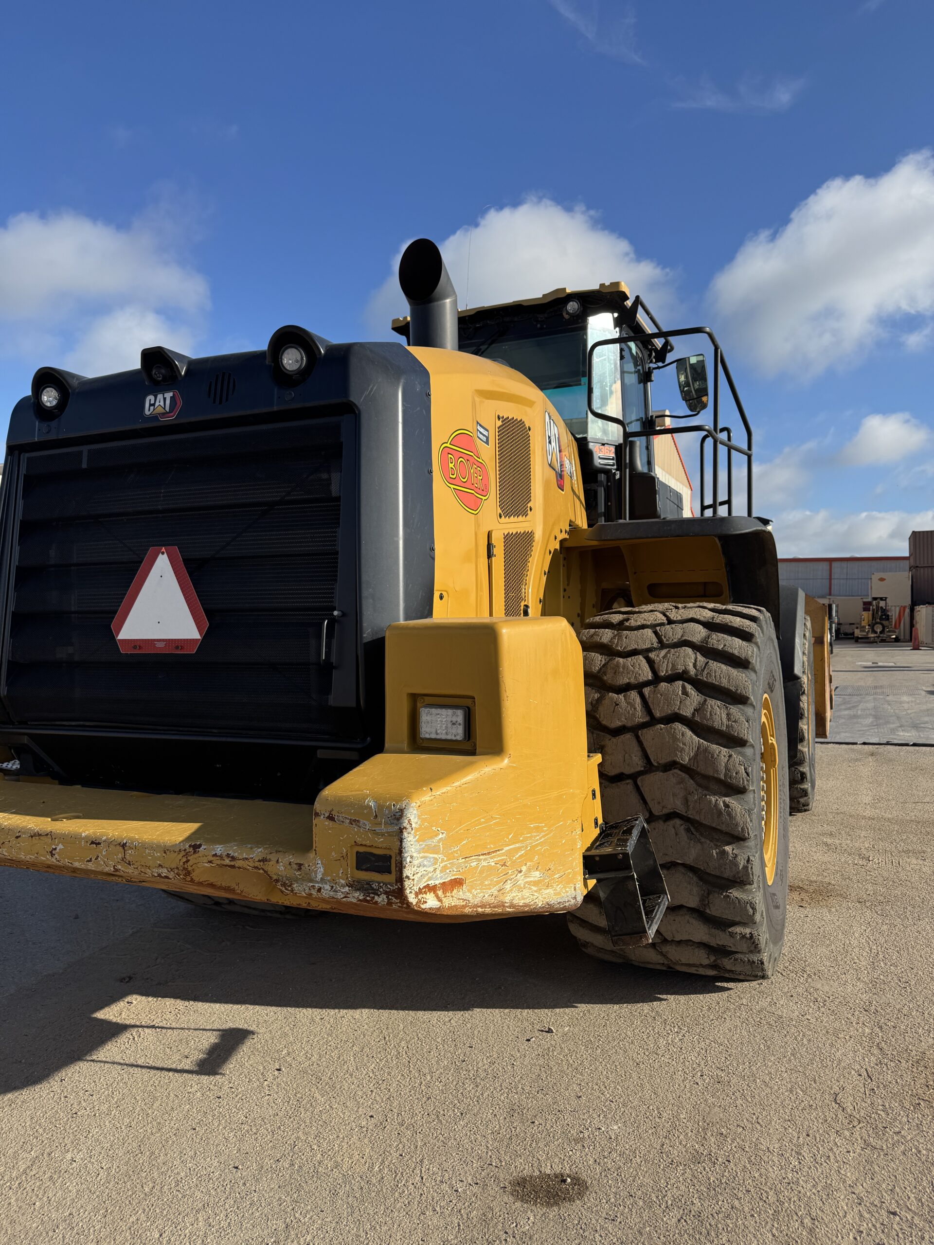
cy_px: 622
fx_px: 863
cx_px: 467
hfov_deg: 56.8
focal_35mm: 24
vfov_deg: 71.6
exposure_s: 1/4049
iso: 80
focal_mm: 6.76
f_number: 1.78
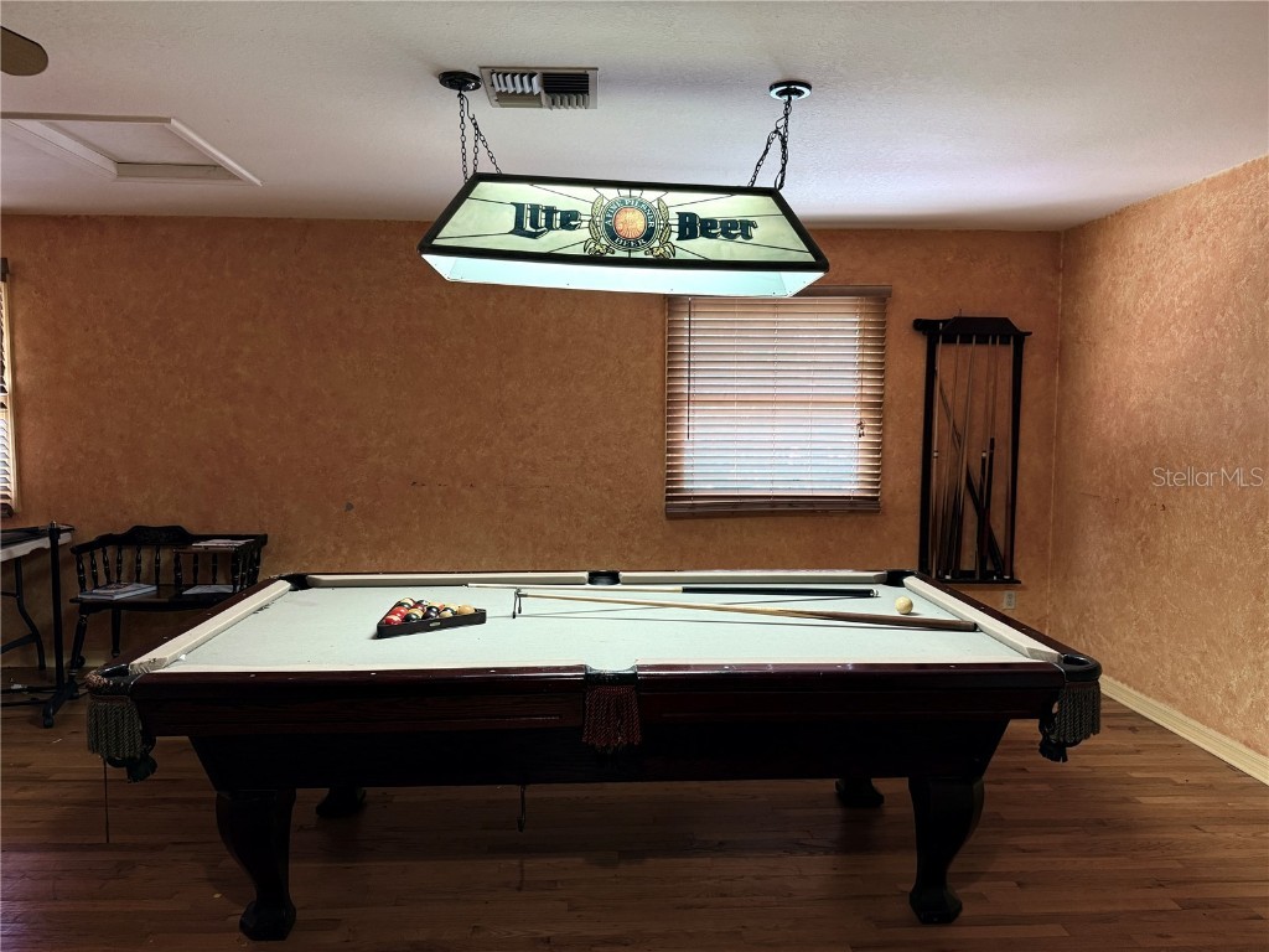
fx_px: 880
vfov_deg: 56.8
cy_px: 476
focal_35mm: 24
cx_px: 634
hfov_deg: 71.6
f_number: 1.78
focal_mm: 6.76
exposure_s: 1/60
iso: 400
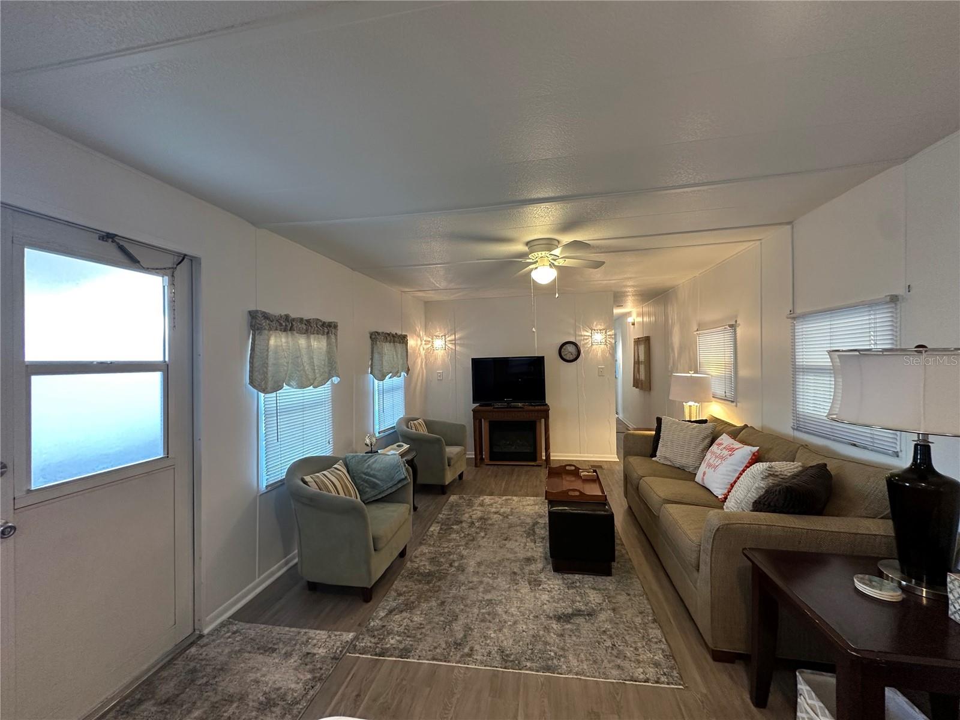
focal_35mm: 14
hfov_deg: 102.1
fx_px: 388
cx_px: 480
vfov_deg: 85.7
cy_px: 360
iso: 200
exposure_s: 1/60
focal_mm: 2.22
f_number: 2.2
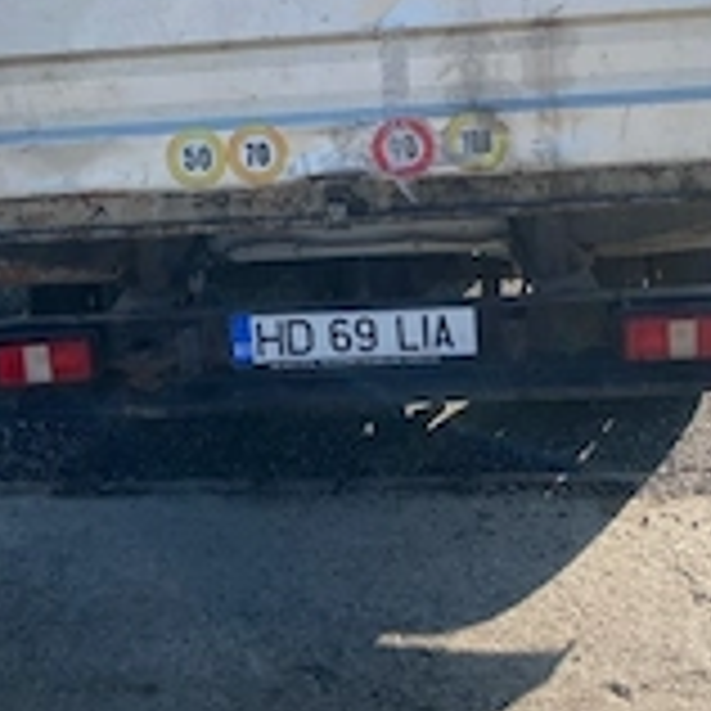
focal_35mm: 58
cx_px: 252
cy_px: 81
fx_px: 1348
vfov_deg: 28.5
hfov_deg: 29.4
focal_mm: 4.25
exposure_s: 1/2625
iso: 32
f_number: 1.8
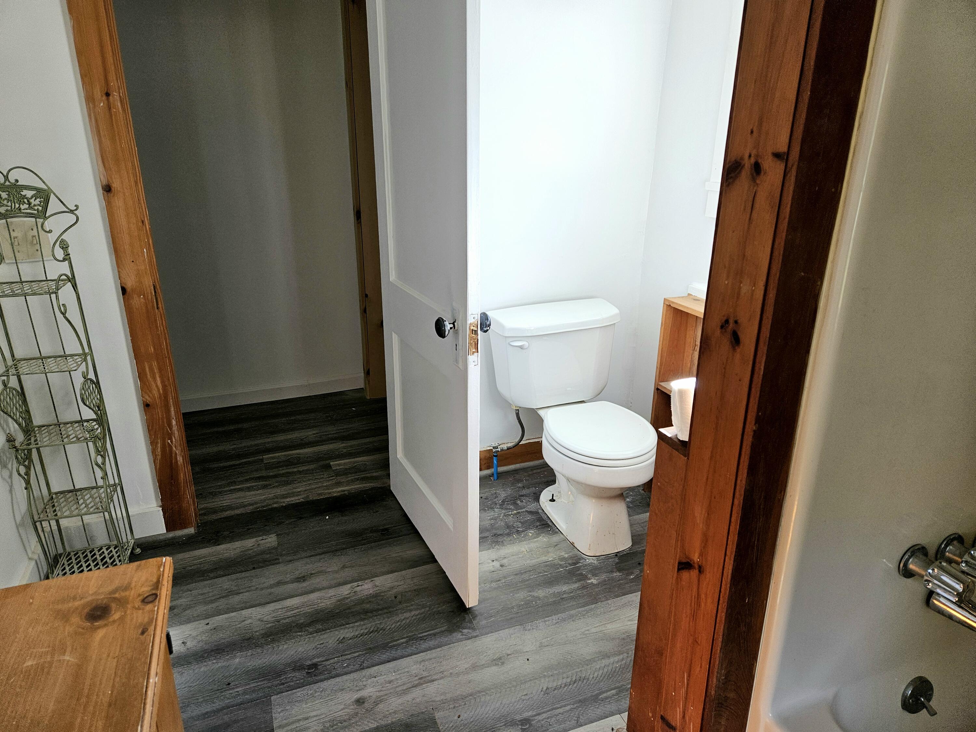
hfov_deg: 73.9
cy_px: 366
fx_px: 648
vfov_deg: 58.9
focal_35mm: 23
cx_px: 488
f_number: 1.8
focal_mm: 5.4
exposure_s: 1/182
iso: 64
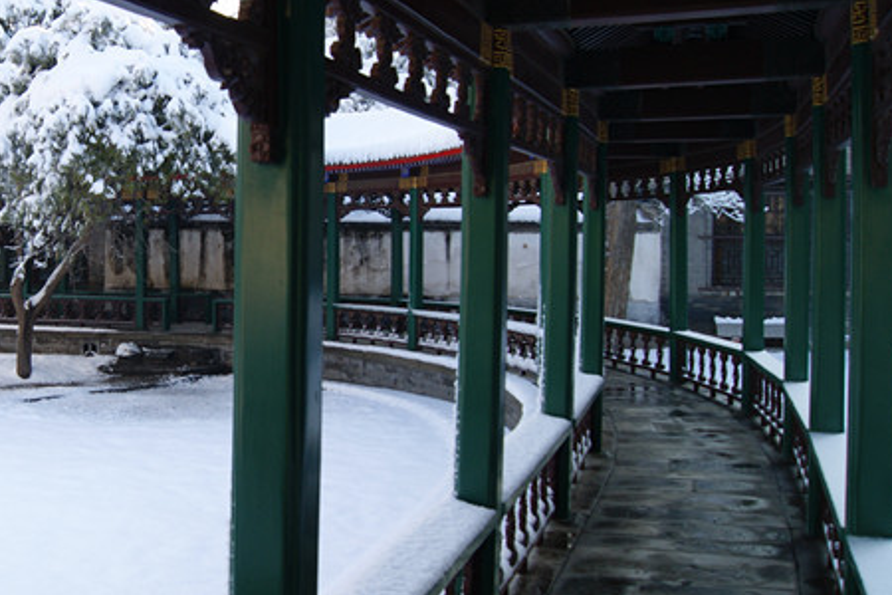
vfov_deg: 28.1
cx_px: 174
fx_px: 1189
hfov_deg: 39.5
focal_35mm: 48
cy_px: 284
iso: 100
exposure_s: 1/60
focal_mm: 18
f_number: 8
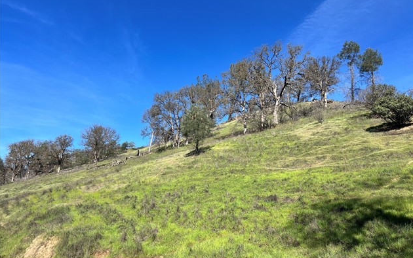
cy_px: 134
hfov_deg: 66.5
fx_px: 315
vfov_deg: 44.6
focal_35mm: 28
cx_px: 208
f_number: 1.5
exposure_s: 1/3257
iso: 50
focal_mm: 5.7
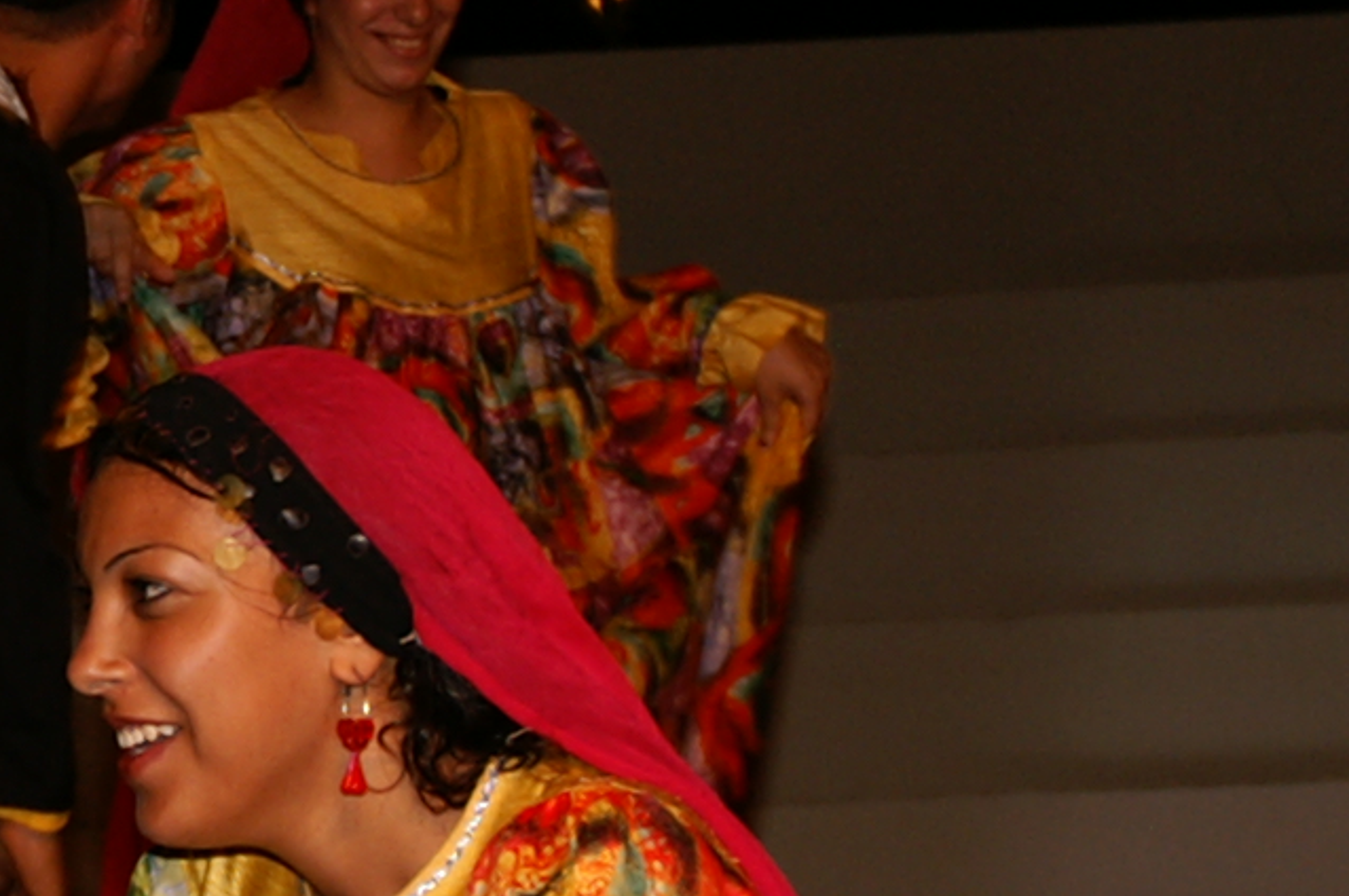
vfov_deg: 5.5
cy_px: 630
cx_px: -347
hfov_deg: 8.2
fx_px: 9259
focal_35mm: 247
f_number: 4.5
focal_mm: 35
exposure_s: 1/60
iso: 200
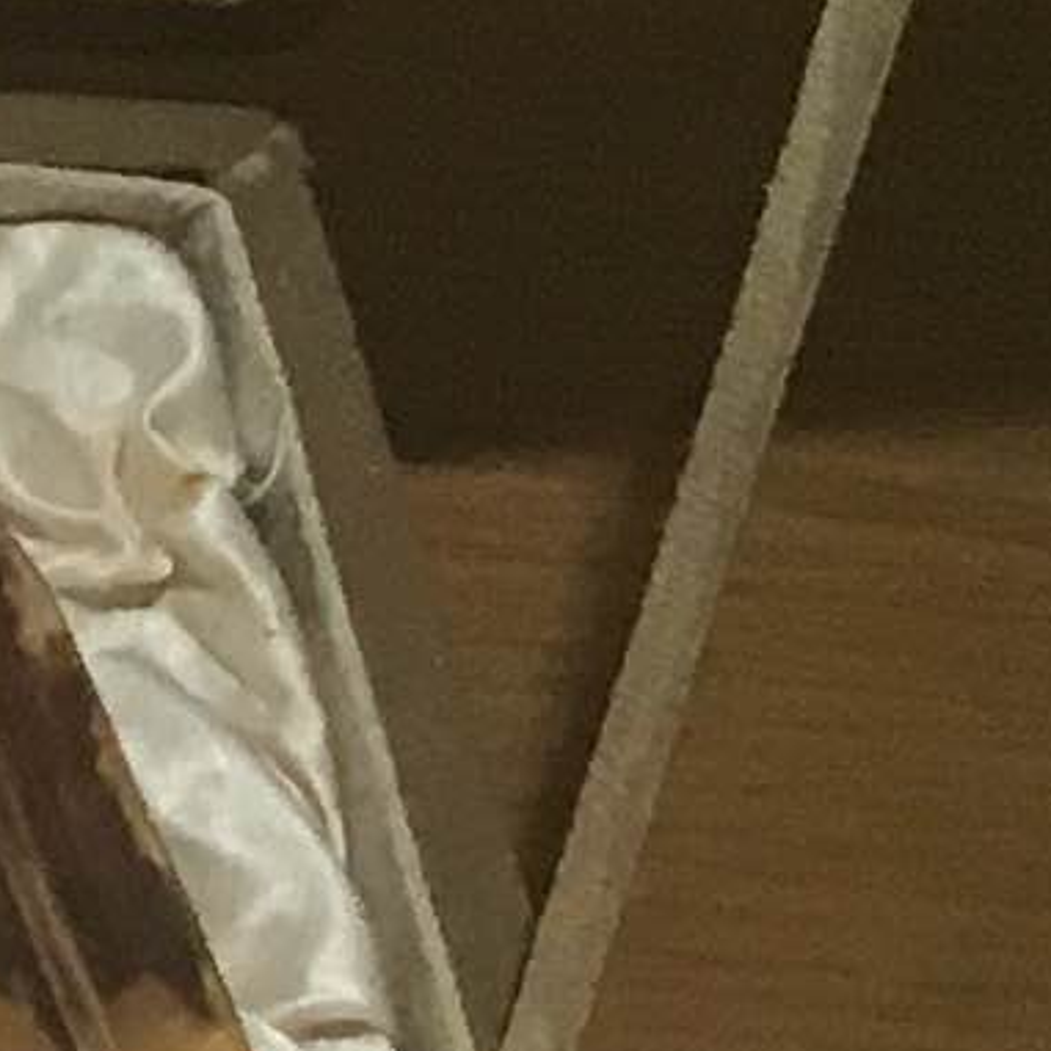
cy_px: 2483
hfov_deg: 5.2
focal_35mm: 271
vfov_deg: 6.2
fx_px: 9309
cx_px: -3961
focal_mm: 4.15
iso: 64
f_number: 2.2
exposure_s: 1/30
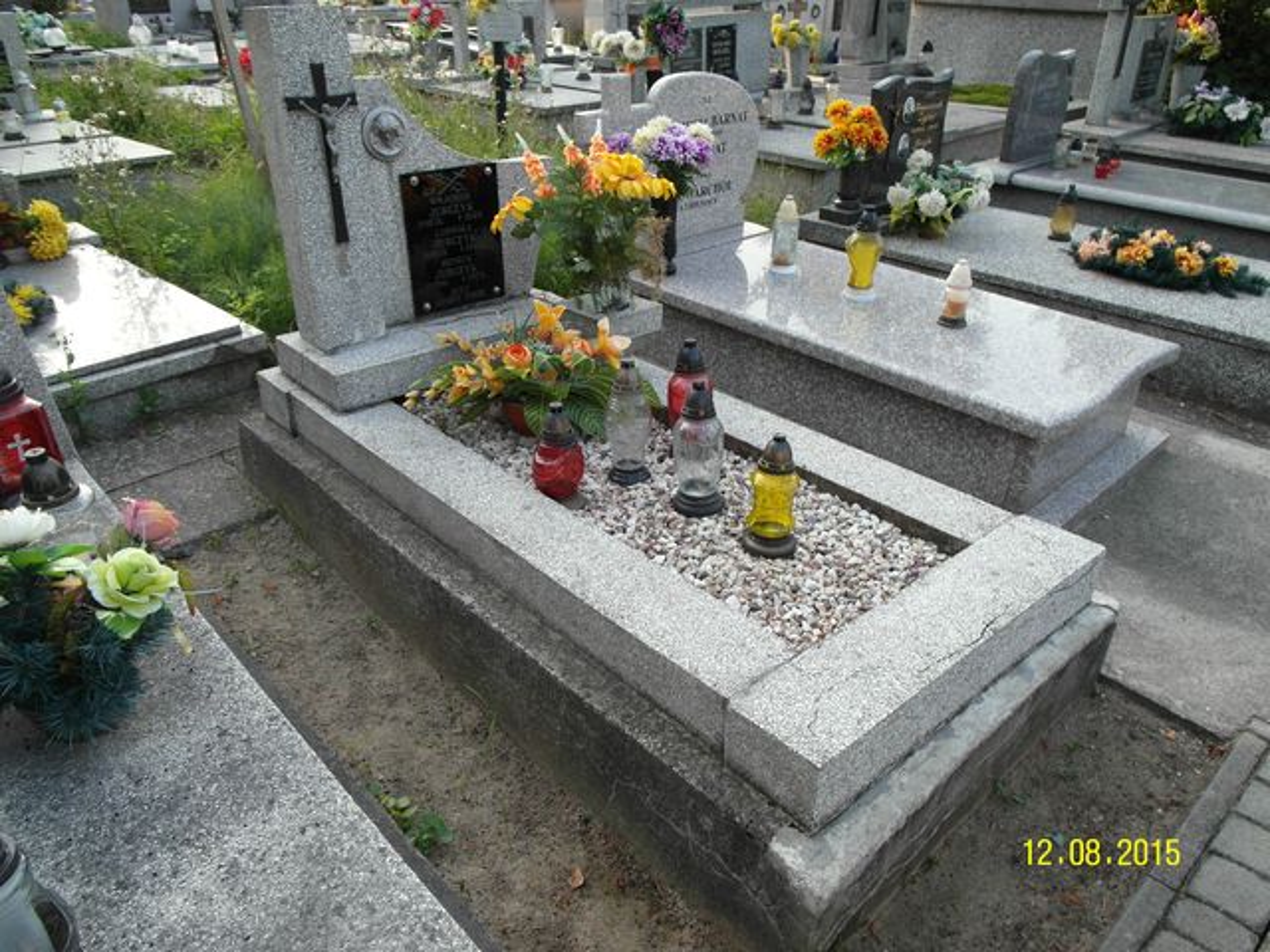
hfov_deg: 71.6
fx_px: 881
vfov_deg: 56.8
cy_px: 476
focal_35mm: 24
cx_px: 635
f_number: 3.4
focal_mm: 5.2
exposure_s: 1/90
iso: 80
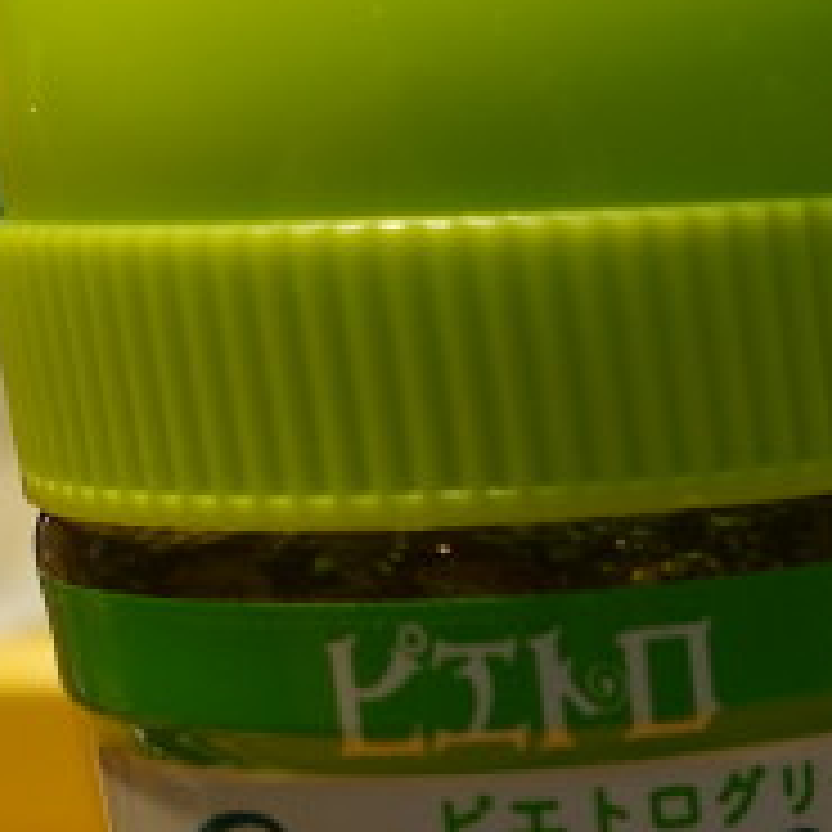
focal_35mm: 113
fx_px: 3073
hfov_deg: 13.8
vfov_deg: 14.3
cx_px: 1466
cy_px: 1288
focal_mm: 8.8
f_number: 3.5
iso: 125
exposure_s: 1/40
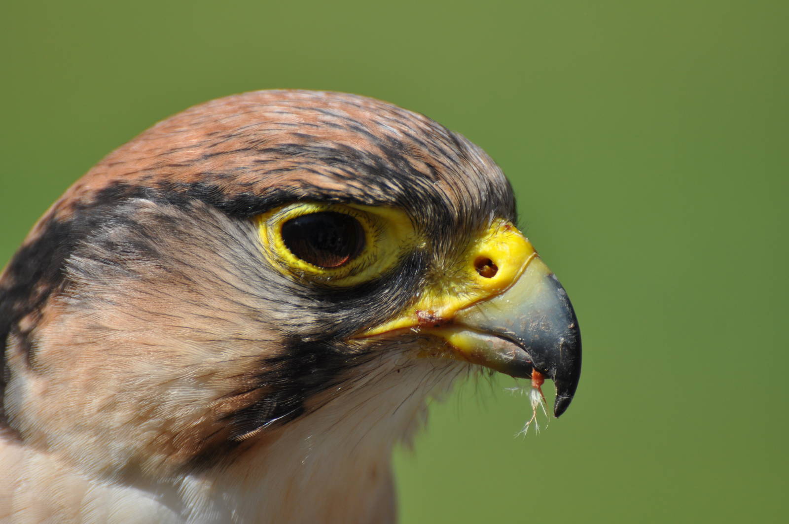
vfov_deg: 3.0
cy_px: 262
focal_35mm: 450
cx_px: 394
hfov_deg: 4.6
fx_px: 9851
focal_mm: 300
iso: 200
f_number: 6.3
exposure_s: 1/640
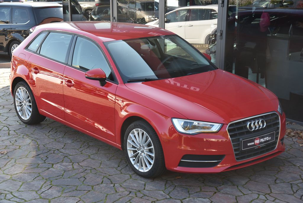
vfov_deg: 20.9
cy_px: 102
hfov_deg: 30.9
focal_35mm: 65
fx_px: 547
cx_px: 152
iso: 500
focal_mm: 65
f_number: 7.1
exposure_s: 1/200
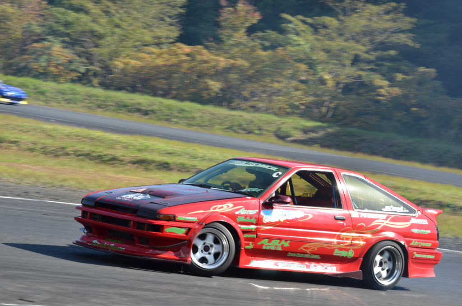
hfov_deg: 10.6
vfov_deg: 7.0
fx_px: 2497
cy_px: 153
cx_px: 231
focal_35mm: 195
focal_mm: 130
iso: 200
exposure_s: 1/250
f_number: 10
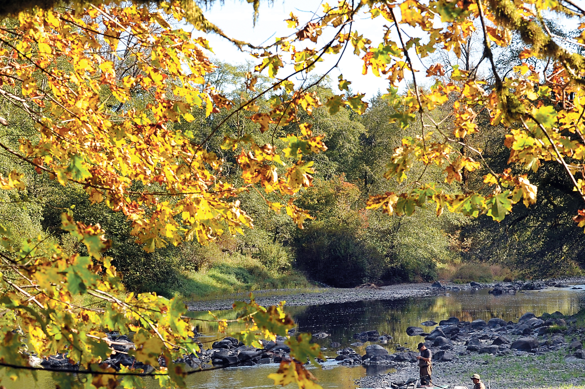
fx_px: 1851
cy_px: 274
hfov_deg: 17.9
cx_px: 358
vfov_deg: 12.0
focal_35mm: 114
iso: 640
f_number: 10
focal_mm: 75
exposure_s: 1/400
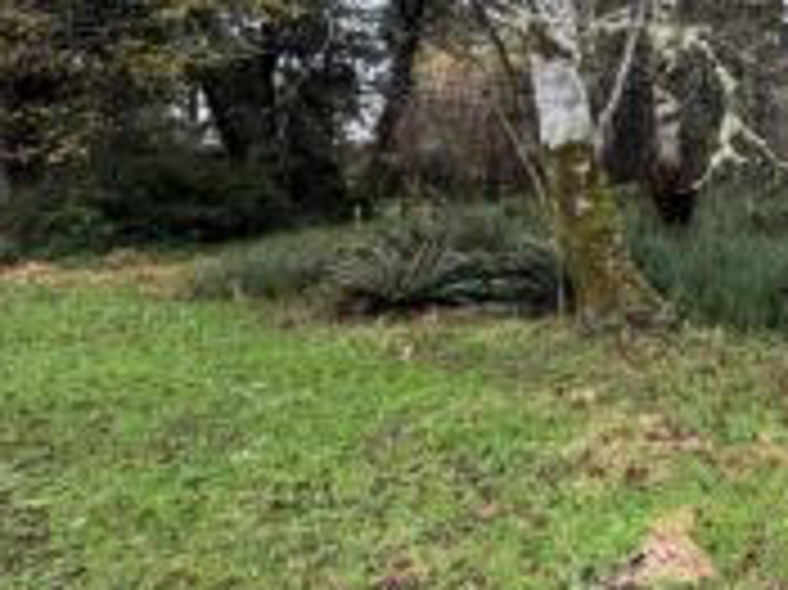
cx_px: 878
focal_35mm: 32
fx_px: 728
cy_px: 171
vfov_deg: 43.1
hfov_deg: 43.3
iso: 160
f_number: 2.2
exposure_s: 1/99
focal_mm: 2.22
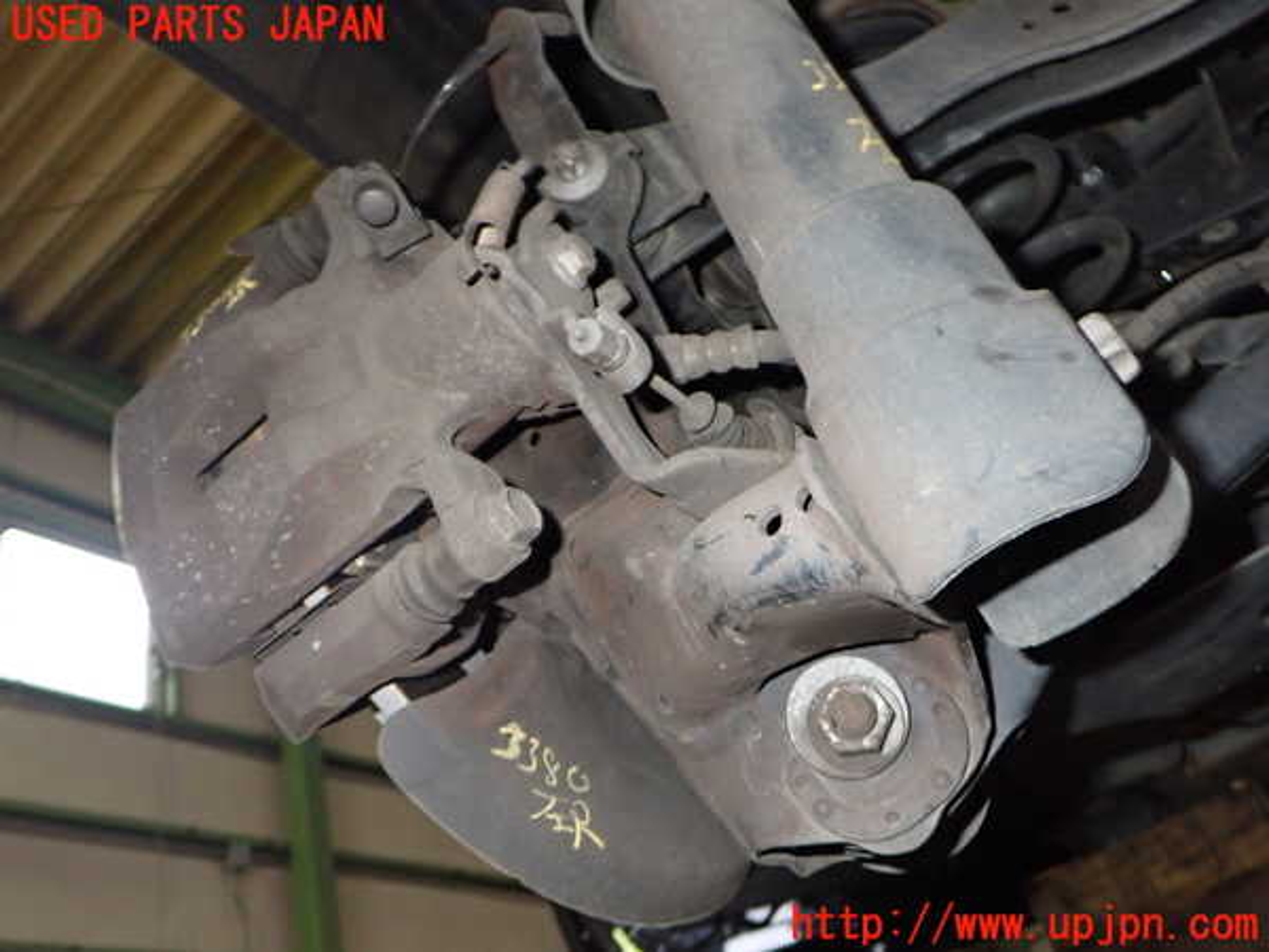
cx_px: 634
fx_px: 1100
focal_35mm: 30
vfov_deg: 46.8
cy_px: 476
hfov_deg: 60.0
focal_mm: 5.4
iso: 640
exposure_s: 1/30
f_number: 6.3
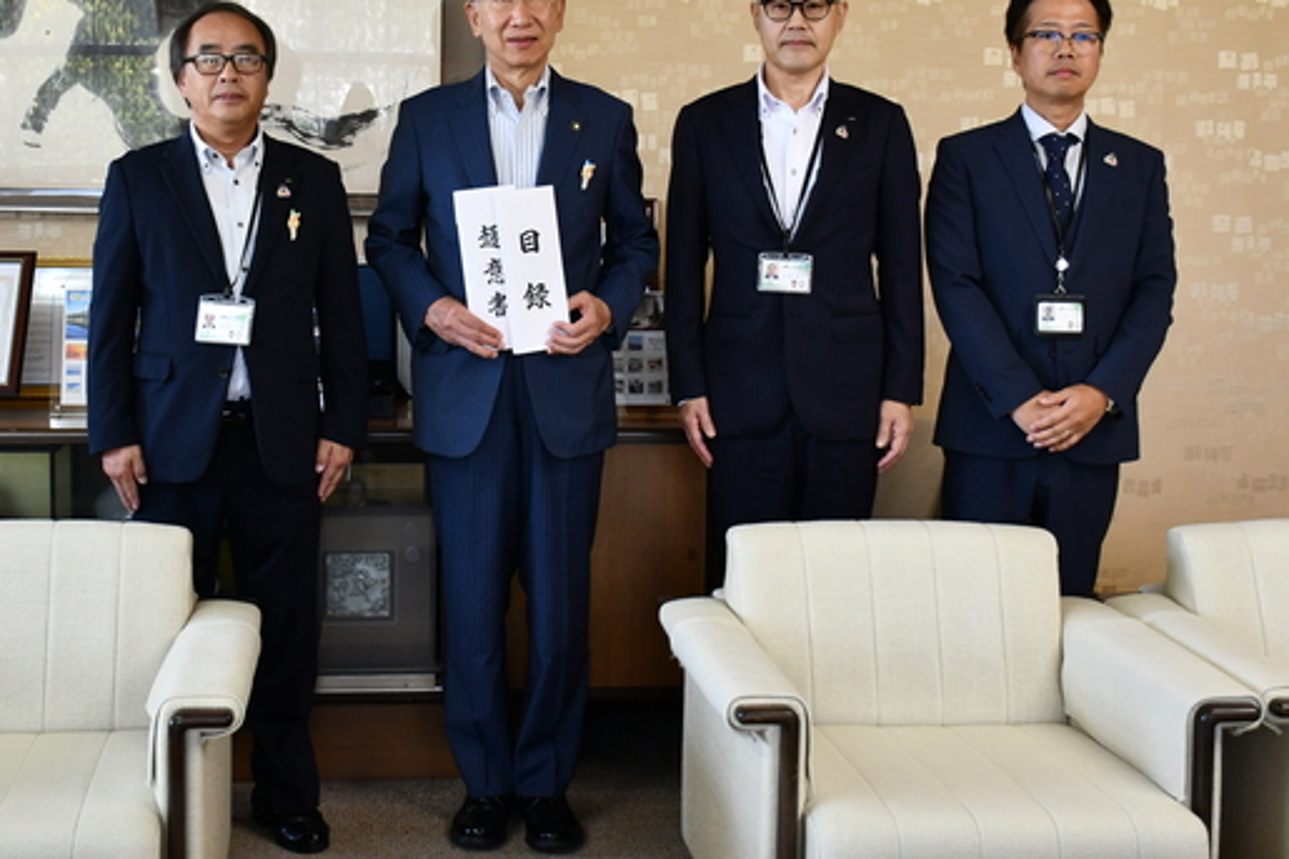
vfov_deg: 26.3
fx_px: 1825
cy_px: 285
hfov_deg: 38.8
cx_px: 547
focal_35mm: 51
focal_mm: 24
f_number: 3.8
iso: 800
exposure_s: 1/125
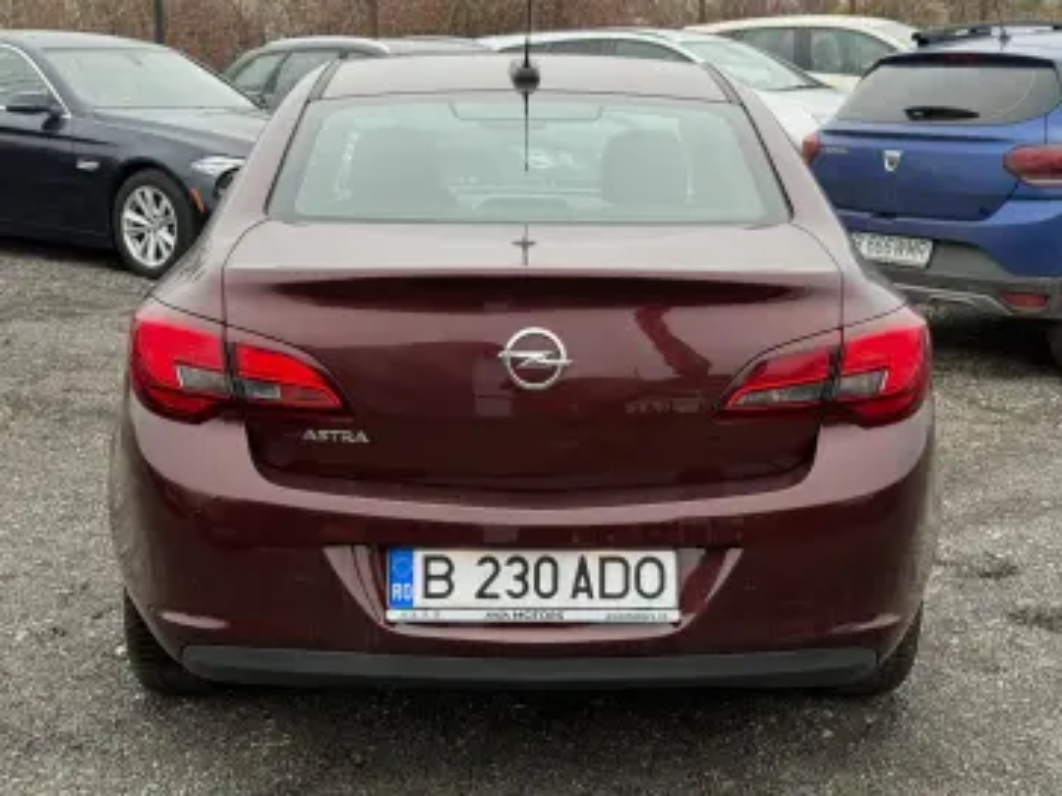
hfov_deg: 39.7
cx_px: 531
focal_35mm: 48
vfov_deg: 30.3
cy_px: 398
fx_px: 1473
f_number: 1.78
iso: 64
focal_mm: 6.76
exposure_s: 1/411
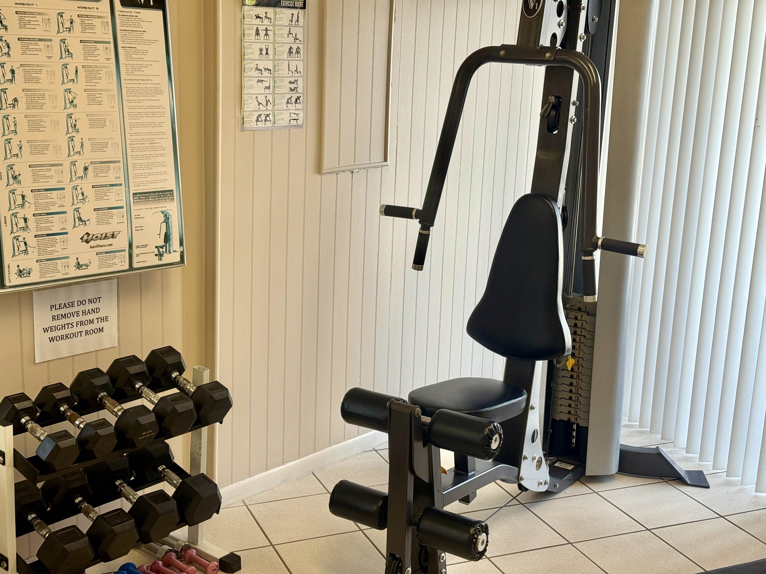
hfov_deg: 39.7
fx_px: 1062
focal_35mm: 48
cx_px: 383
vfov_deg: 30.3
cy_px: 287
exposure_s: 1/121
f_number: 1.78
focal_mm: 6.76
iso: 64
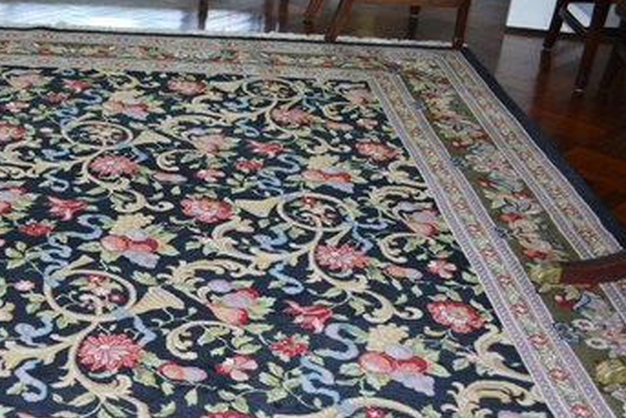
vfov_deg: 21.3
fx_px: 1096
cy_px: 347
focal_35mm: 63
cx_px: 82
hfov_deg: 30.7
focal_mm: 24
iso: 400
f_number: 4
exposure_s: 1/100
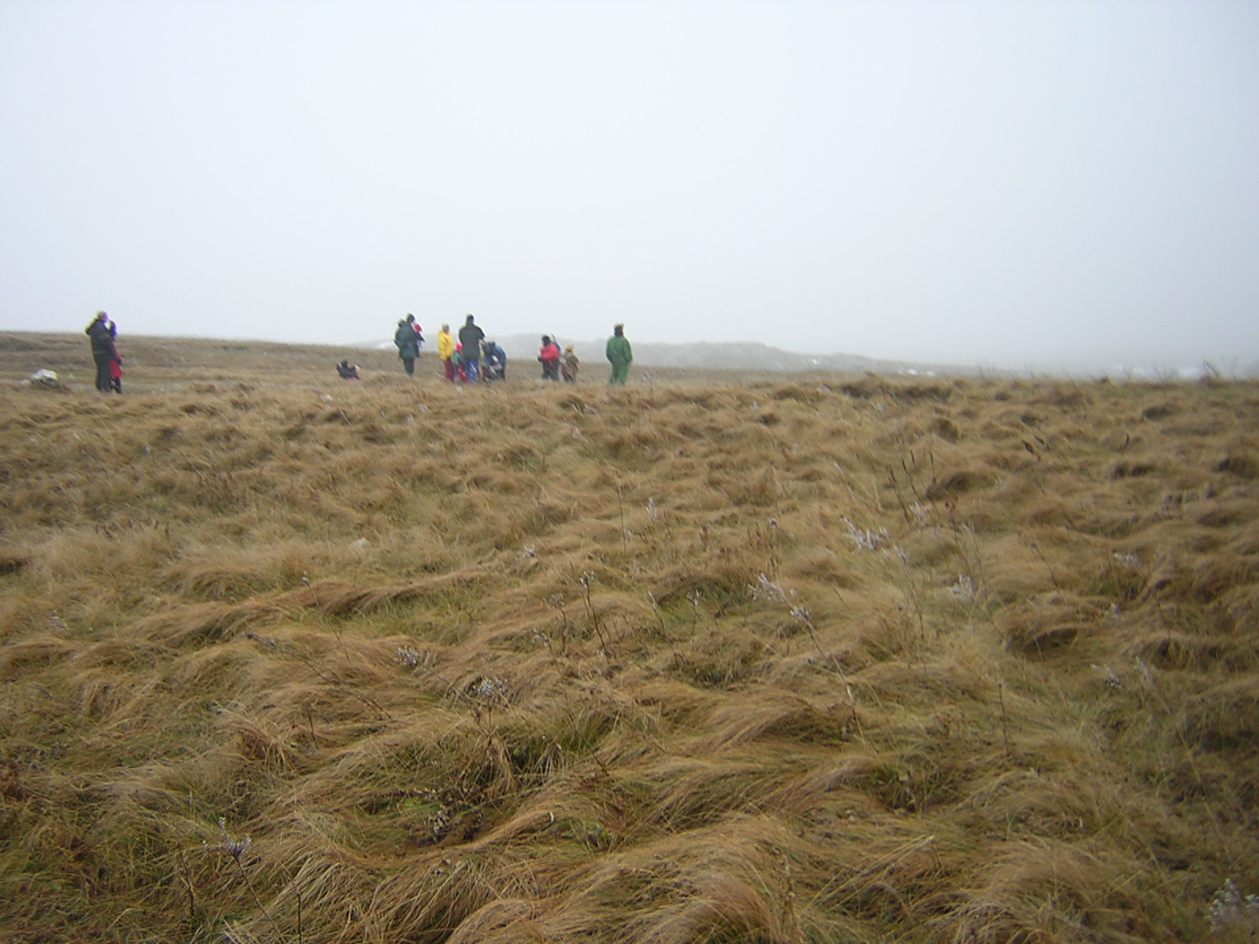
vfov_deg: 39.7
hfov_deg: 51.4
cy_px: 472
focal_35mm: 36
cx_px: 630
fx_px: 1309
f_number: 2.6
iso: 100
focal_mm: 4.7
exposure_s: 1/50.4
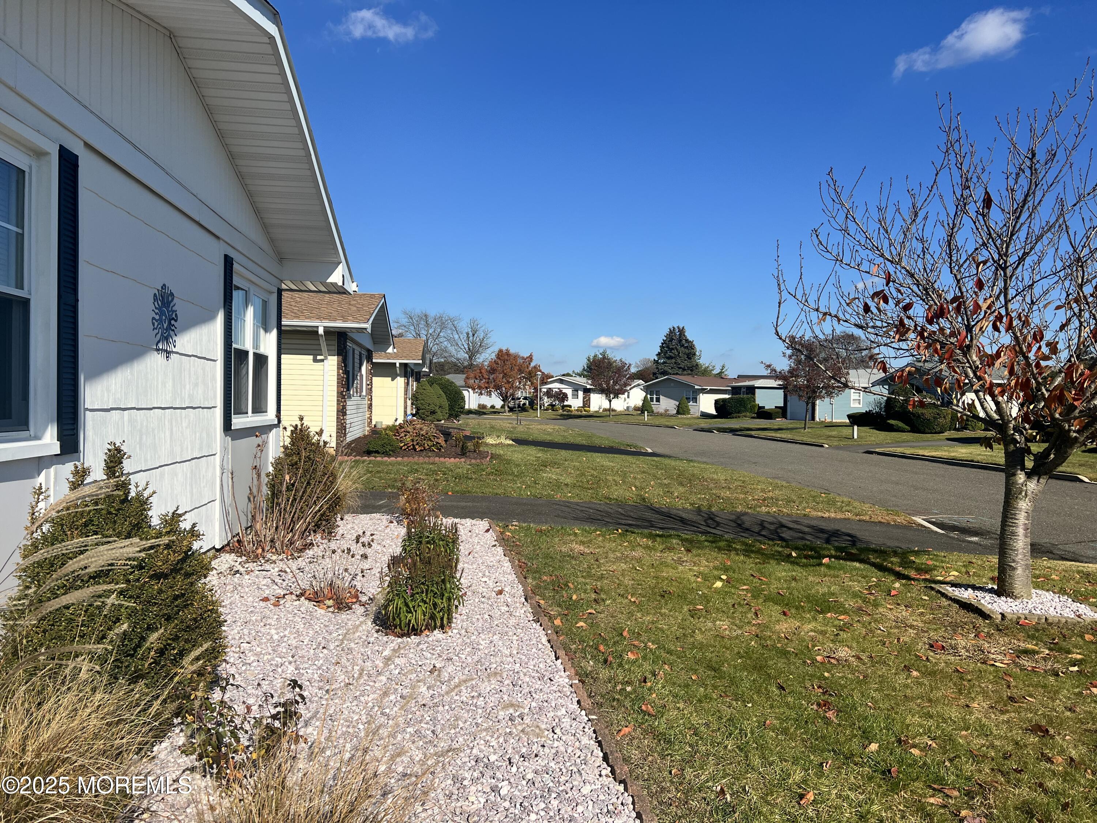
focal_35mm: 26
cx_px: 548
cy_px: 412
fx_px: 824
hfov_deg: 67.3
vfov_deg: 53.1
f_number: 1.5
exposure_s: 1/6993
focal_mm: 5.7
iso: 50
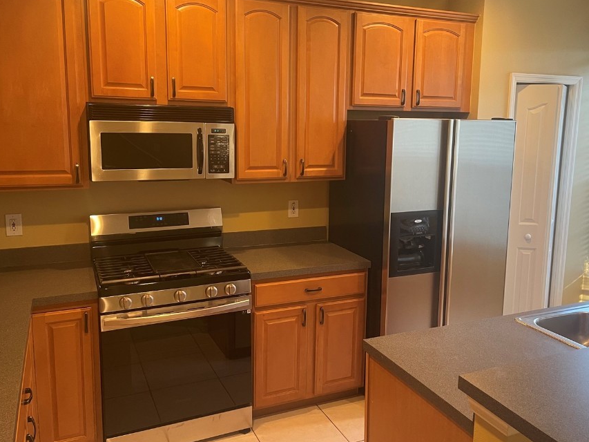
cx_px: 313
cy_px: 200
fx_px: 511
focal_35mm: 30
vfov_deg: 46.7
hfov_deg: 59.9
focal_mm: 5.1
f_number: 1.6
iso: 200
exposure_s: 1/60
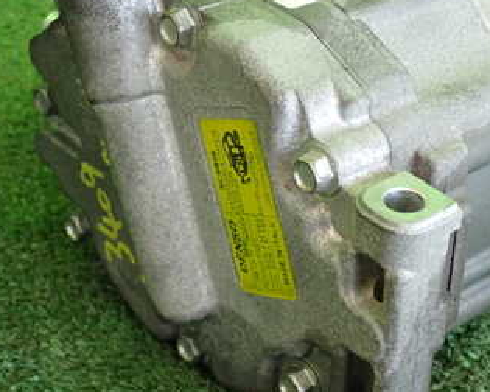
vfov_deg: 16.5
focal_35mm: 93
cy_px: 177
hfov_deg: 20.5
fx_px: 1349
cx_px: 325
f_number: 3.2
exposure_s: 1/125
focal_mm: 9.01
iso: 640
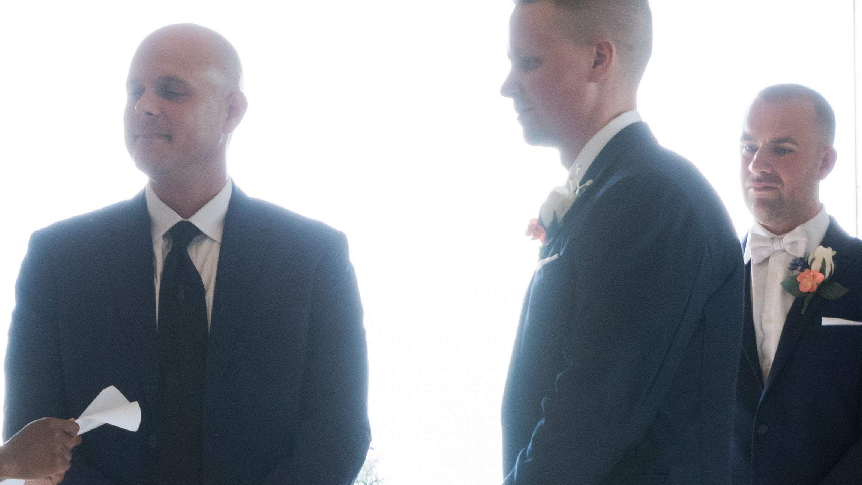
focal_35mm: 205
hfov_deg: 10.5
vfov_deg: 5.9
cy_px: 590
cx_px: 202
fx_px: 4685
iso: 1000
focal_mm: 50
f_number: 5
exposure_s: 1/100
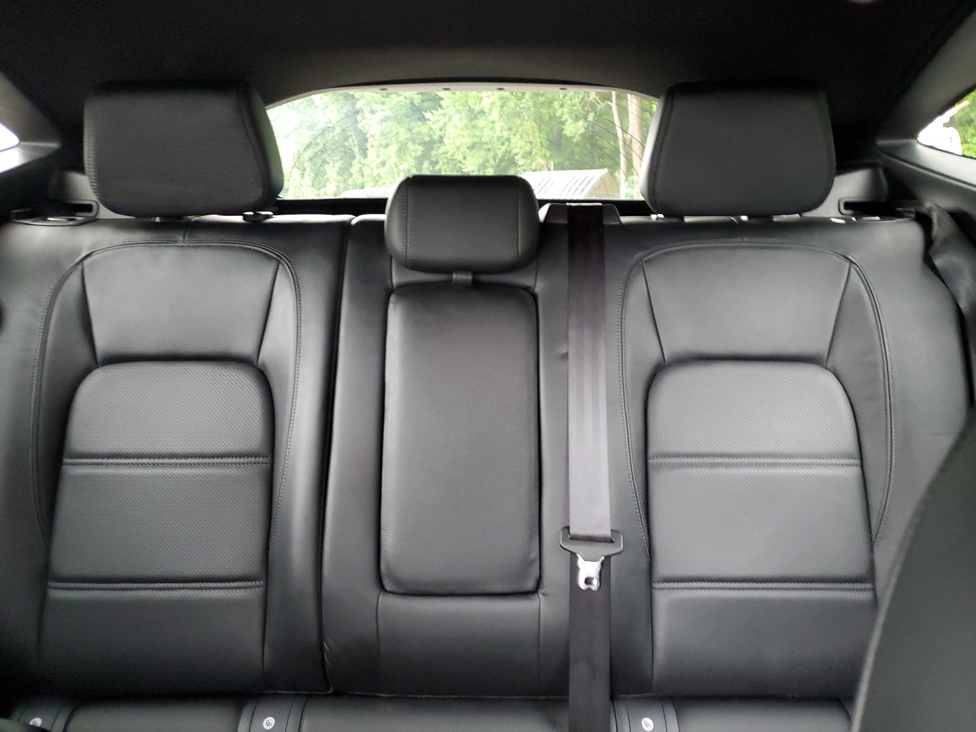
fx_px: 733
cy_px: 366
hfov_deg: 67.3
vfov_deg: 53.1
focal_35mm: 26
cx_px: 488
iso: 330
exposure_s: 1/30
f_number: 1.5
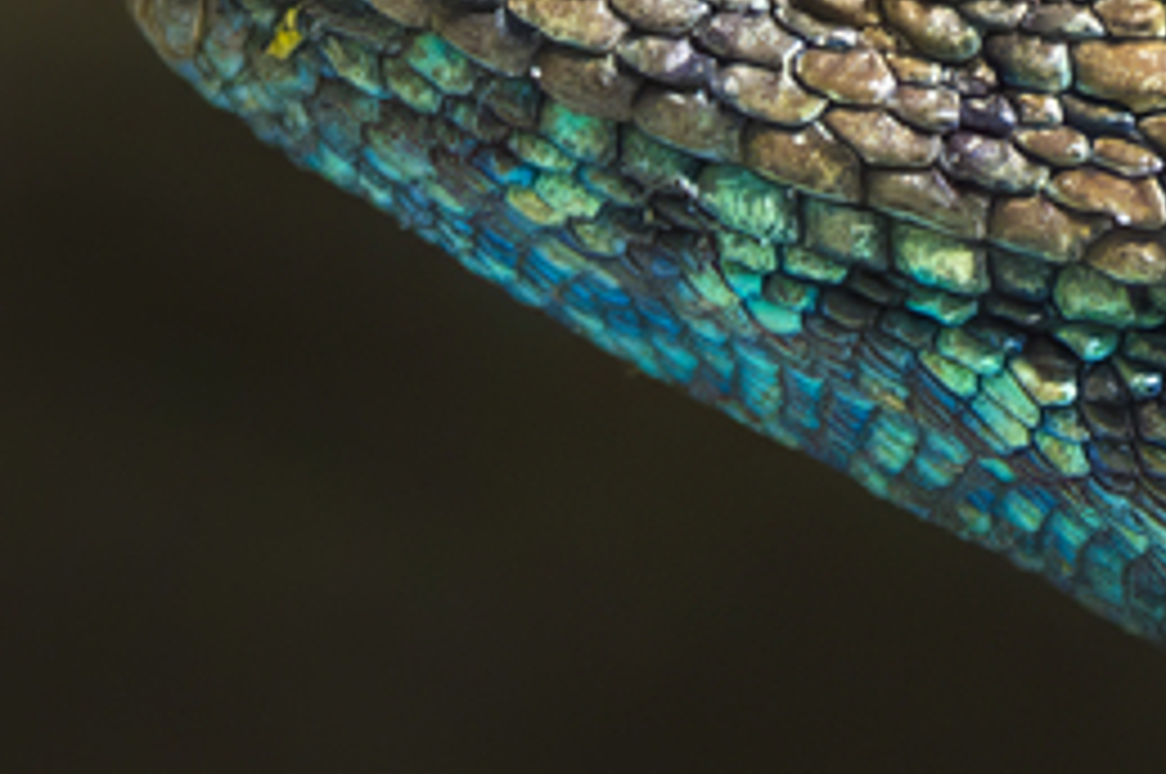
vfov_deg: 3.0
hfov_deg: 4.4
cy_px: 392
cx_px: 2125
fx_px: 14977
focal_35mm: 463
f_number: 7.1
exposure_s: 1/320
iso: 100
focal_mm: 105
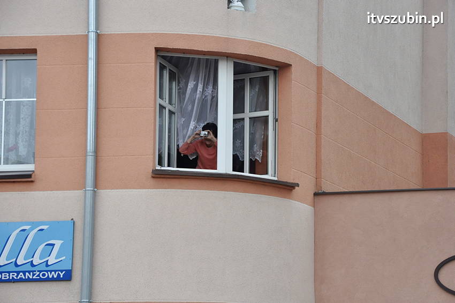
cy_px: 152
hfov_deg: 18.2
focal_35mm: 112
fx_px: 1420
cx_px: 228
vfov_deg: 12.2
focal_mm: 75
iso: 1250
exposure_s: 1/1250
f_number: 7.1
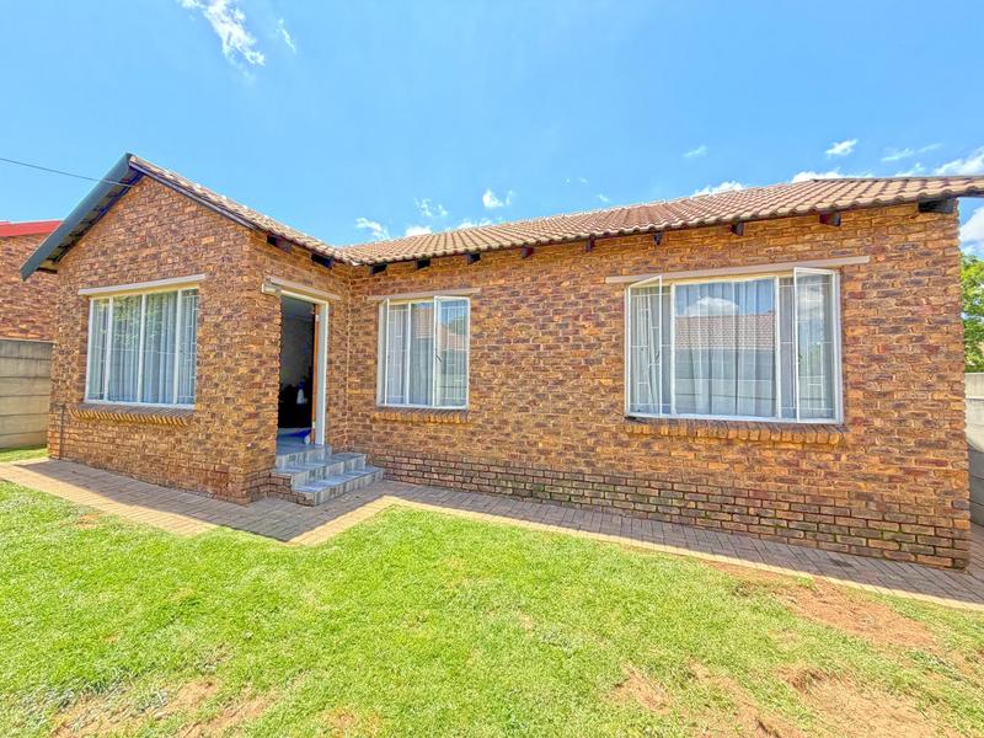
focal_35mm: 14
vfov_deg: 85.7
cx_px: 492
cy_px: 369
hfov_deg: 102.1
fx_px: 398
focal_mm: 2.22
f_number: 2.2
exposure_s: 1/770
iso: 40
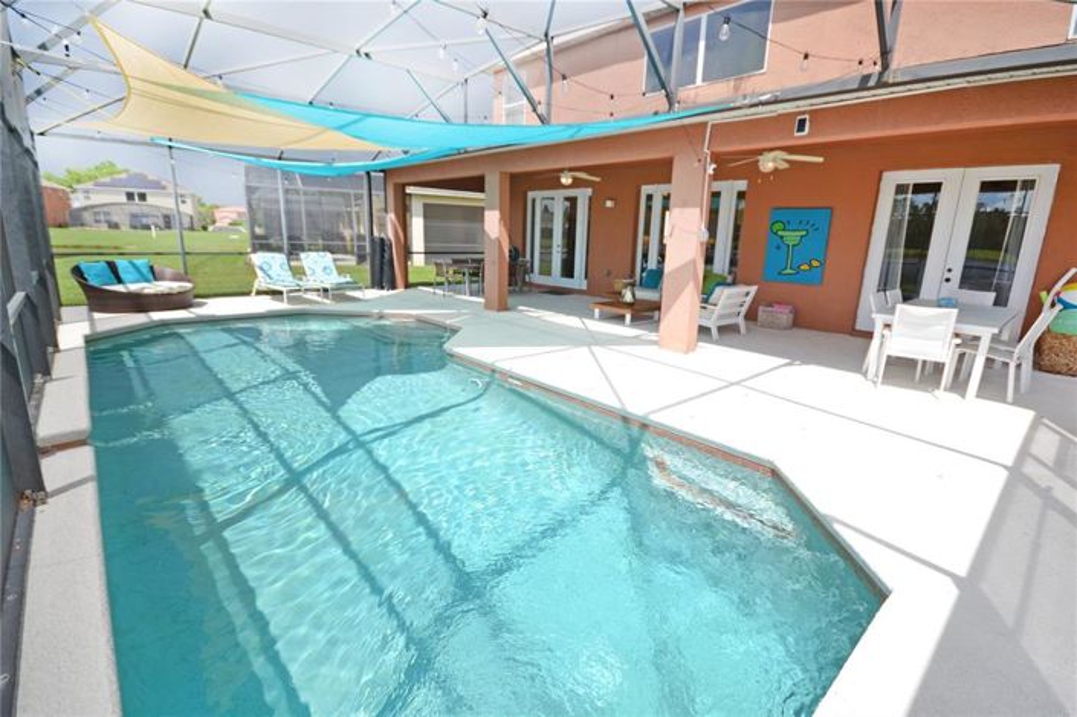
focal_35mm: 15
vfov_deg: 77.2
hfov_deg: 100.4
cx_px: 538
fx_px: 448
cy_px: 358
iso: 100
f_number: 8
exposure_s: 1/250
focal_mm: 10
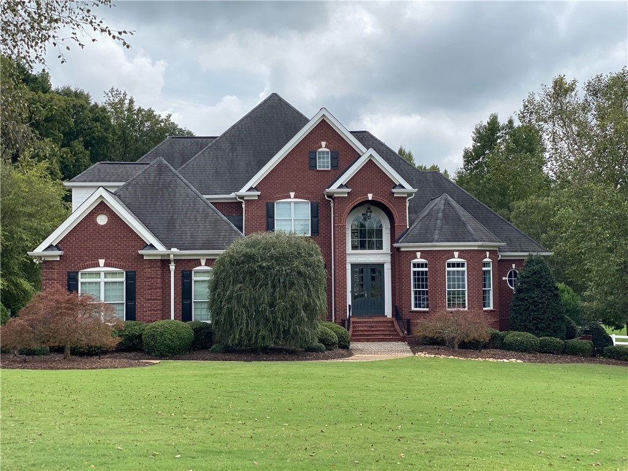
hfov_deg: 36.8
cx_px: 314
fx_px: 943
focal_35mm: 52
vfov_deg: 28.0
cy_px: 236
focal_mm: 6
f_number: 2
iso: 20
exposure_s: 1/826
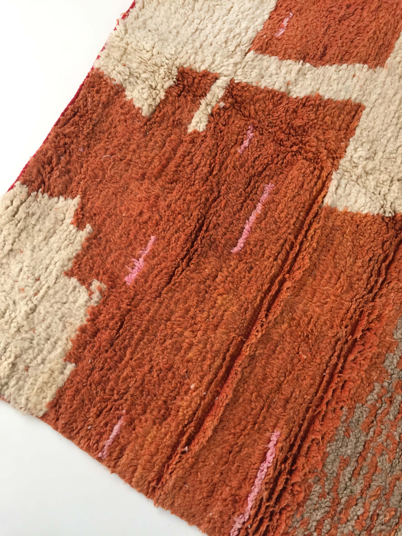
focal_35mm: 29
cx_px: 201
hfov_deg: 48.2
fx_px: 449
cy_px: 268
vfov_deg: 61.7
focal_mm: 4.15
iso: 80
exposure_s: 1/33
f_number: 2.2
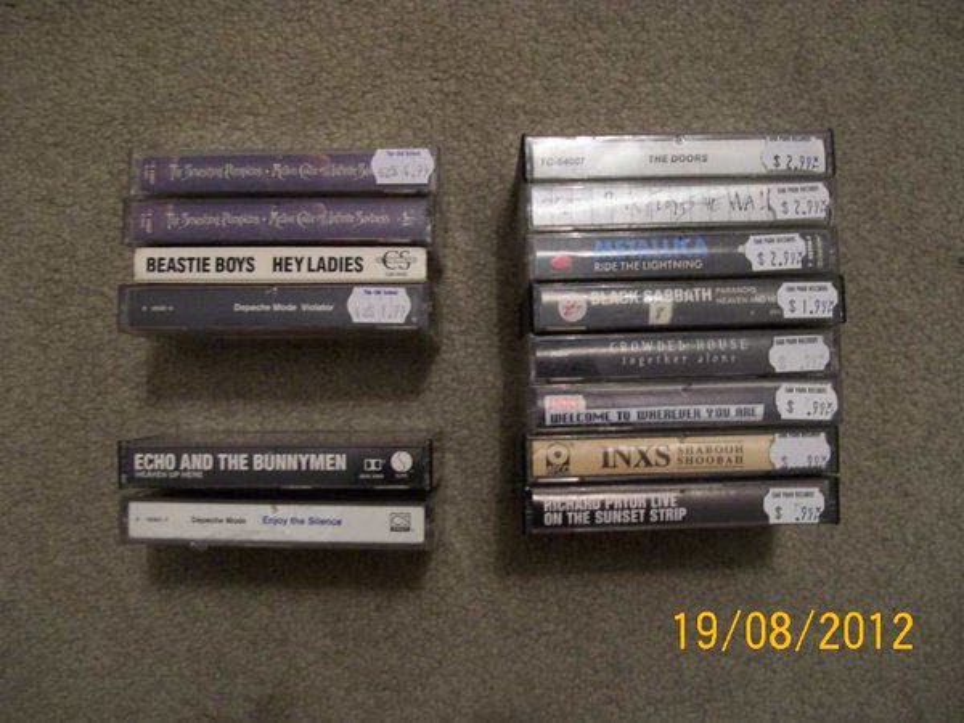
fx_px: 1003
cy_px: 362
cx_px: 482
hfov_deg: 51.4
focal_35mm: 36
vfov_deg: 39.7
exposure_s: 1/8
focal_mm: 6
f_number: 2.7
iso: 160
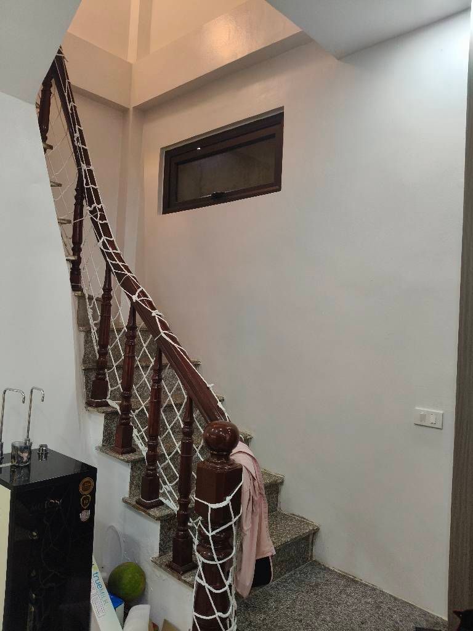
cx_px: 236
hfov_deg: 53.1
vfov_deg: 67.3
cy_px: 316
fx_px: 474
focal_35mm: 26
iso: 160
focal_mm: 4.84
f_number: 1.8
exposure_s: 1/50
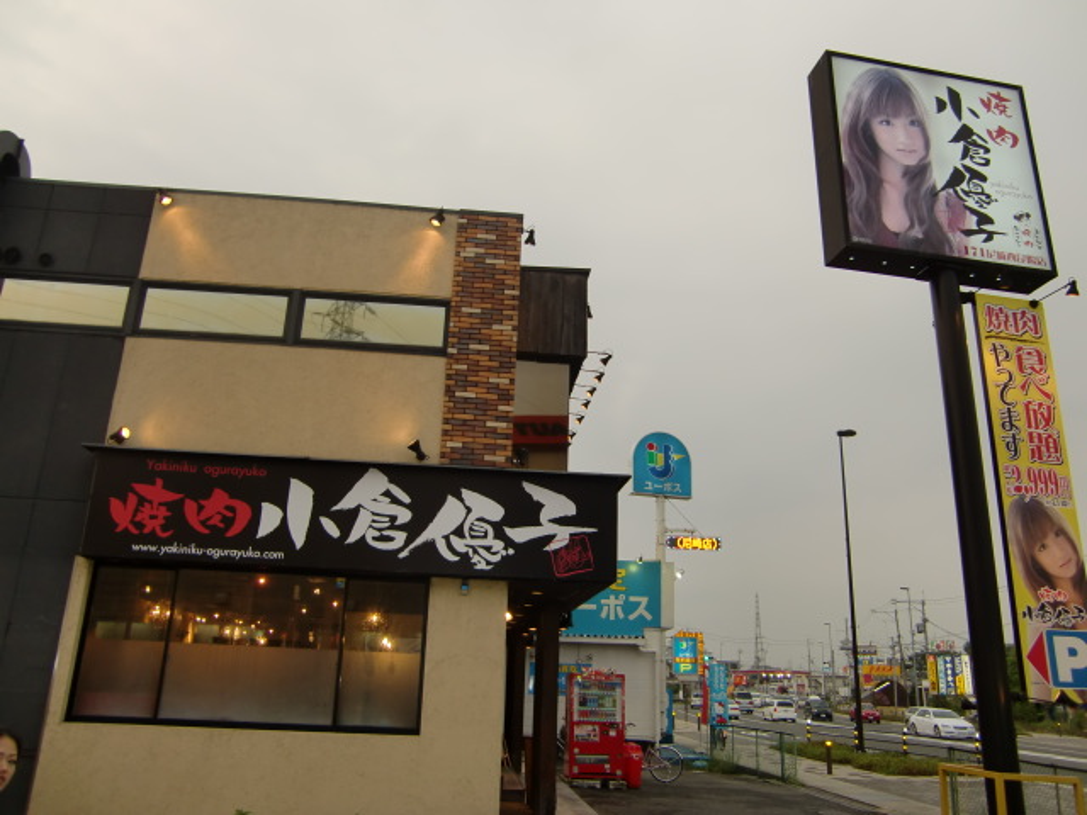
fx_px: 879
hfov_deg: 63.4
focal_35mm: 28
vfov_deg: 49.7
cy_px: 408
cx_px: 544
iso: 64
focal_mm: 4.9
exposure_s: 1/100
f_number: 2.6
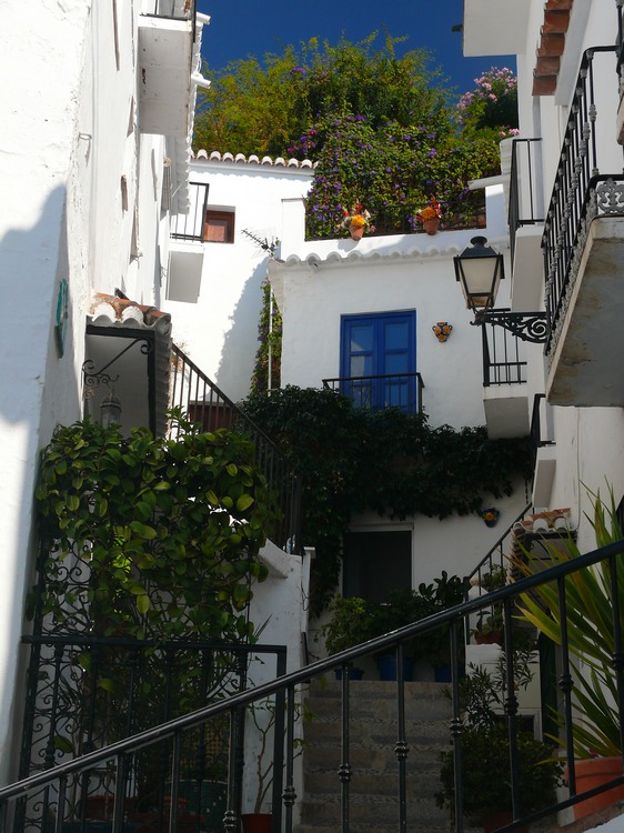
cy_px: 416
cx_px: 312
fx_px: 1443
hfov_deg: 24.4
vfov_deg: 32.2
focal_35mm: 60
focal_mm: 12.6
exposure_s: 1/250
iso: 100
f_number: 5
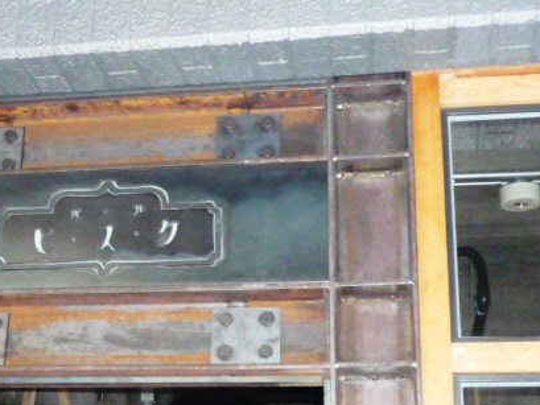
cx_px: 151
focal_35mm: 72
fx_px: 1124
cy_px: 264
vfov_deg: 20.4
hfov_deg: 26.8
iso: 400
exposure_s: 1/30
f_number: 2.8
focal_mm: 4.5
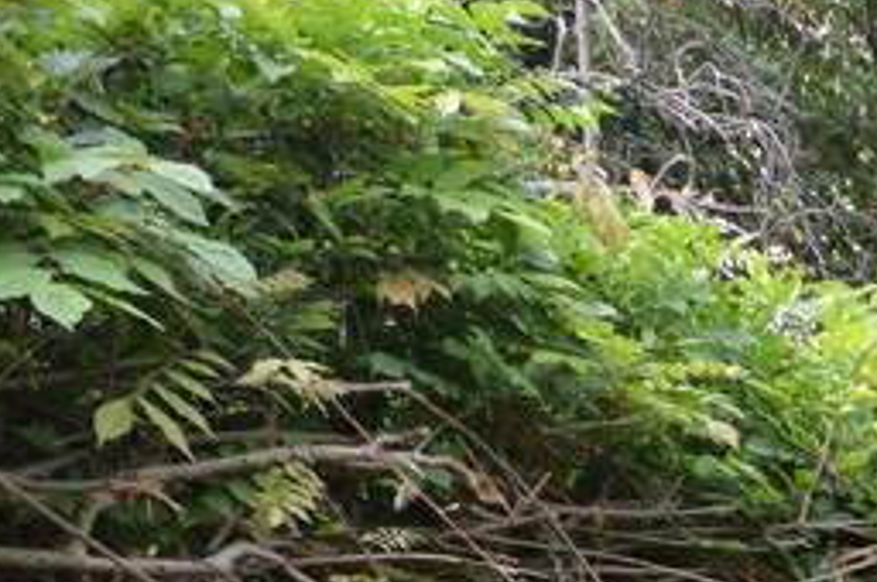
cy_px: 1063
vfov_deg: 17.8
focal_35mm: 60
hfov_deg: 22.6
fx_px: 1460
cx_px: 1507
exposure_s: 1/125
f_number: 5.6
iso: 320
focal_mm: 10
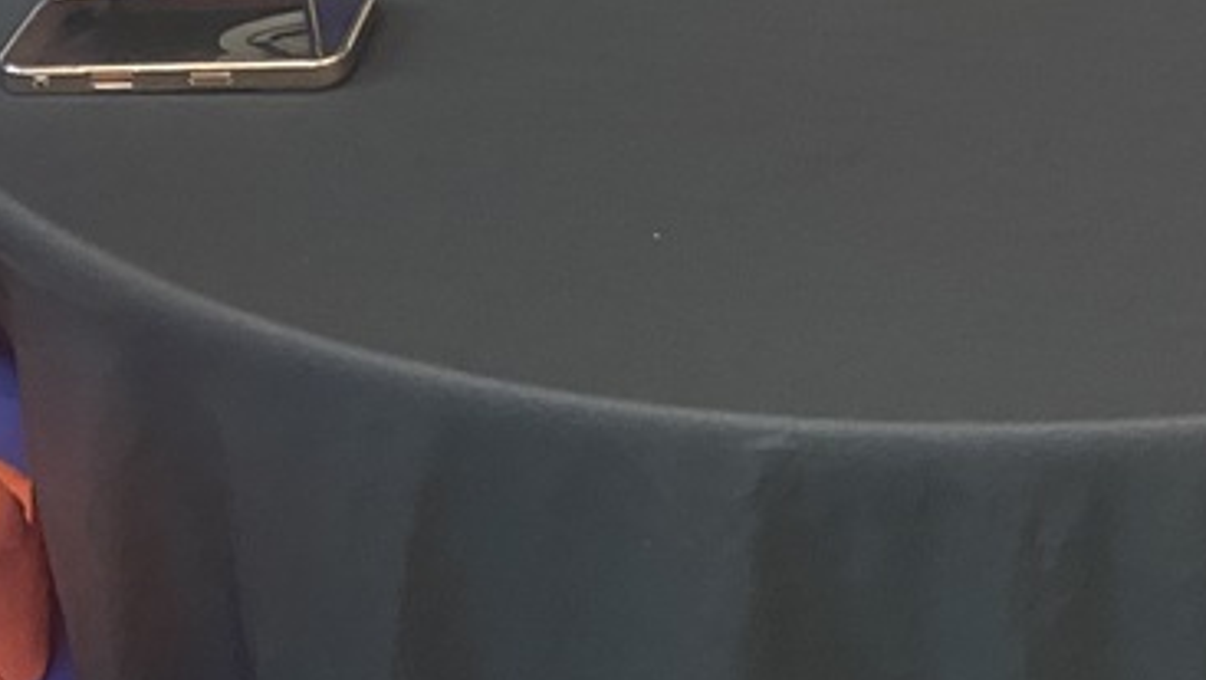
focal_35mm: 79
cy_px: -568
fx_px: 2528
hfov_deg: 26.1
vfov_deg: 13.6
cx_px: 1045
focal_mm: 4.25
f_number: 1.8
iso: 250
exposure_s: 1/60
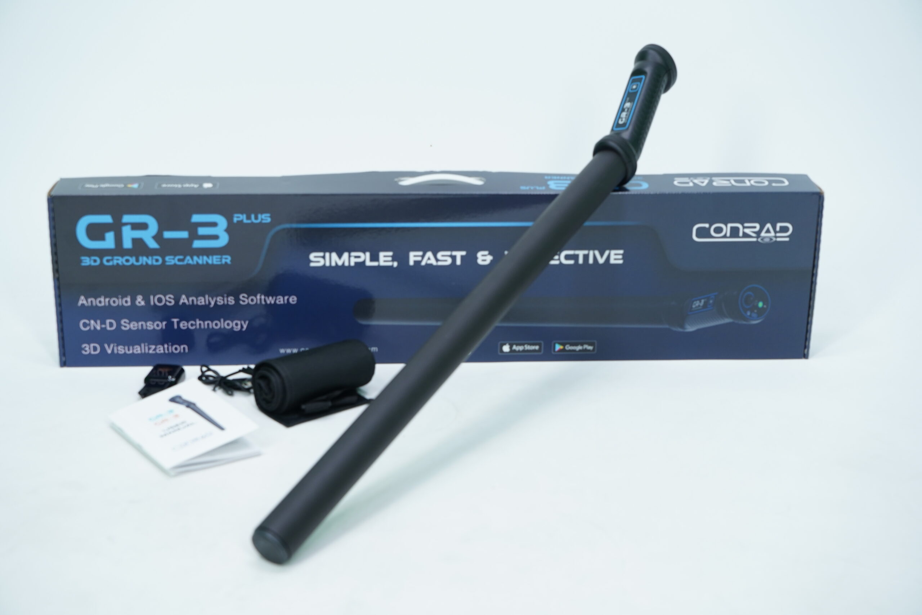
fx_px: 1460
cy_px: 308
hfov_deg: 35.1
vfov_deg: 23.8
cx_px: 461
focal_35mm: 57
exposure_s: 1/160
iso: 800
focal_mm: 57
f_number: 5.6
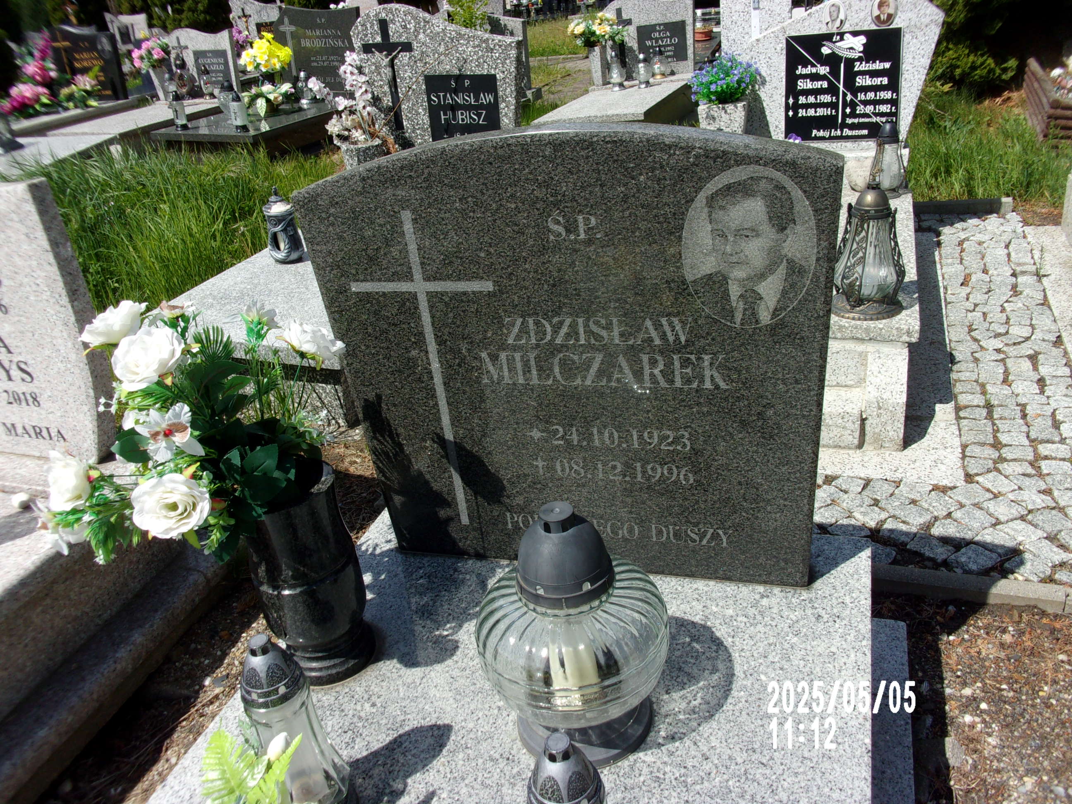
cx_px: 536
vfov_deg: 49.7
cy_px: 402
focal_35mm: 28
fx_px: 867
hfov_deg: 63.4
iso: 80
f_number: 10.8
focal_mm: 5.1
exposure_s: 1/110
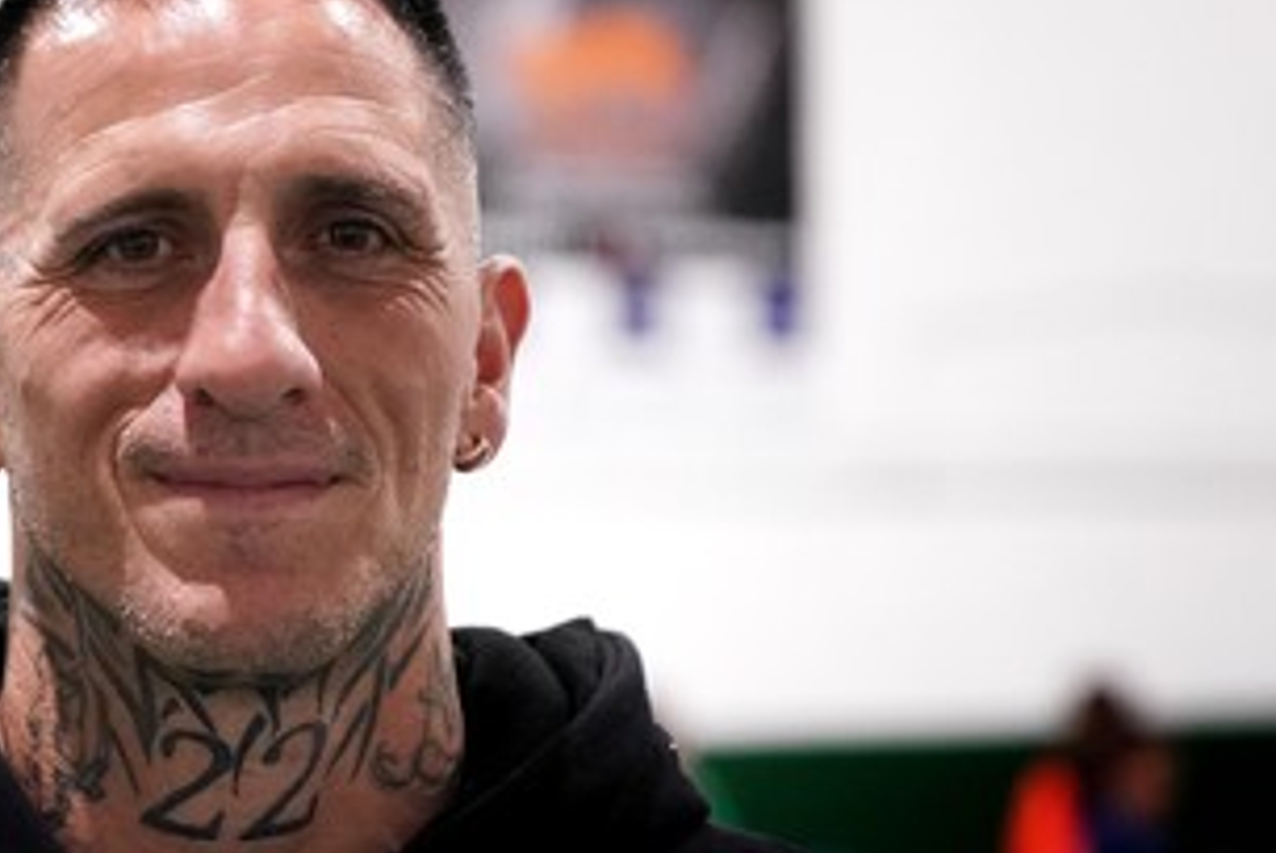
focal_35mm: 165
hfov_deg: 12.4
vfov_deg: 8.3
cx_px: 176
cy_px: 456
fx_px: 5854
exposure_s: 1/250
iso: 8000
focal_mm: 70
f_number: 2.8
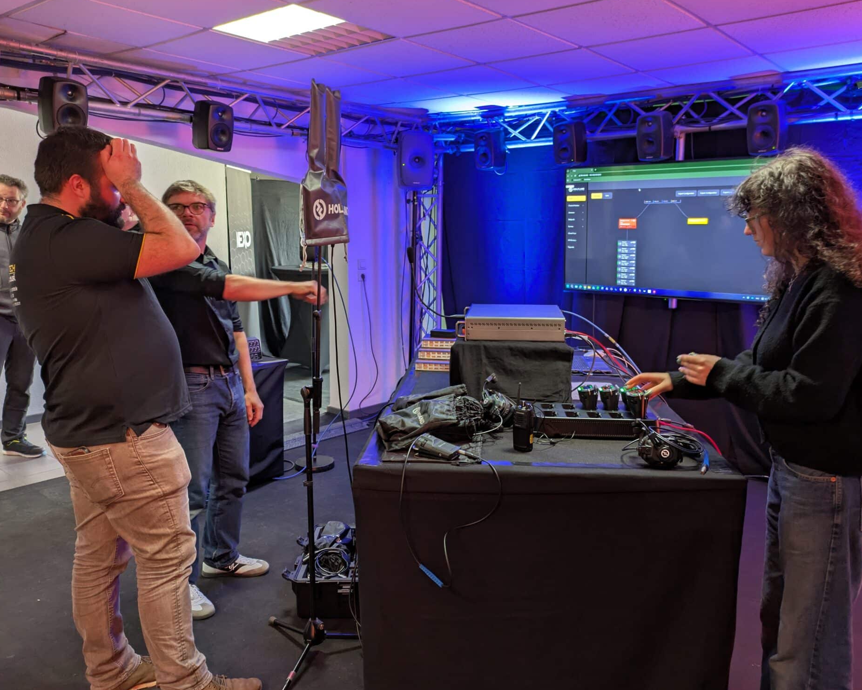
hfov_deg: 63.9
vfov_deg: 53.2
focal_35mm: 27
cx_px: 473
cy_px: 345
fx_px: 689
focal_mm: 5.43
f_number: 1.89
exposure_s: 1/33.3
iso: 116
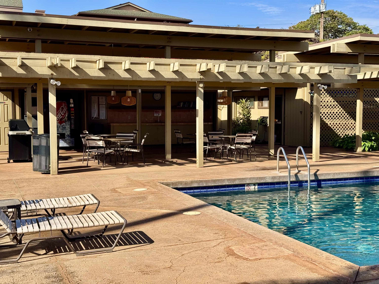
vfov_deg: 30.3
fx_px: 526
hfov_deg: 39.7
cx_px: 190
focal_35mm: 48
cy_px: 142
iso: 64
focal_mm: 6.76
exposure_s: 1/2717
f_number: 1.78
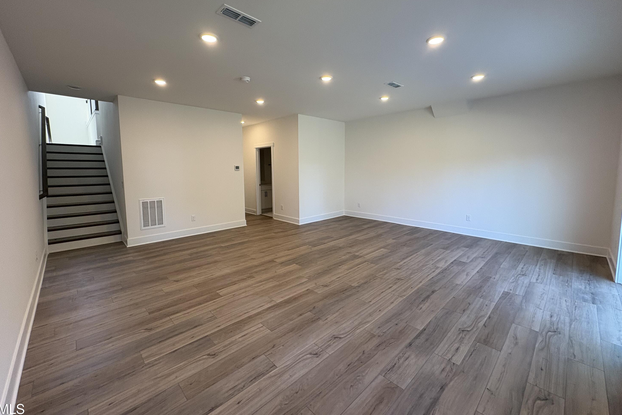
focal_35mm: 15
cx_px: 308
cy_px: 191
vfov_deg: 77.2
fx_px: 259
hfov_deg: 100.4
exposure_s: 1/120
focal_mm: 2.22
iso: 200
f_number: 2.2
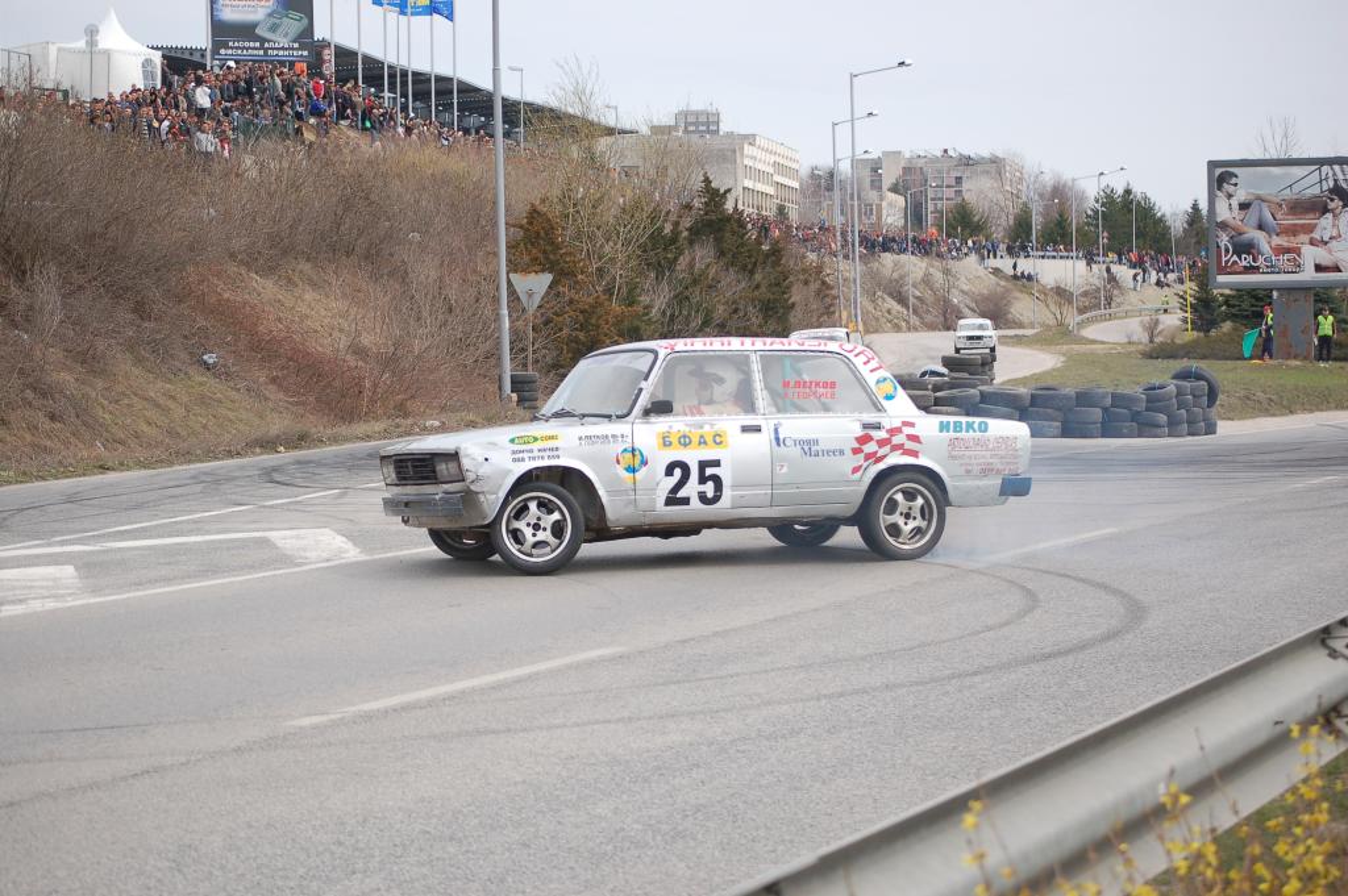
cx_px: 674
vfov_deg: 16.5
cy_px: 448
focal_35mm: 82
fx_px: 3087
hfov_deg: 24.6
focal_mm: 55
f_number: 4
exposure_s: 1/1000
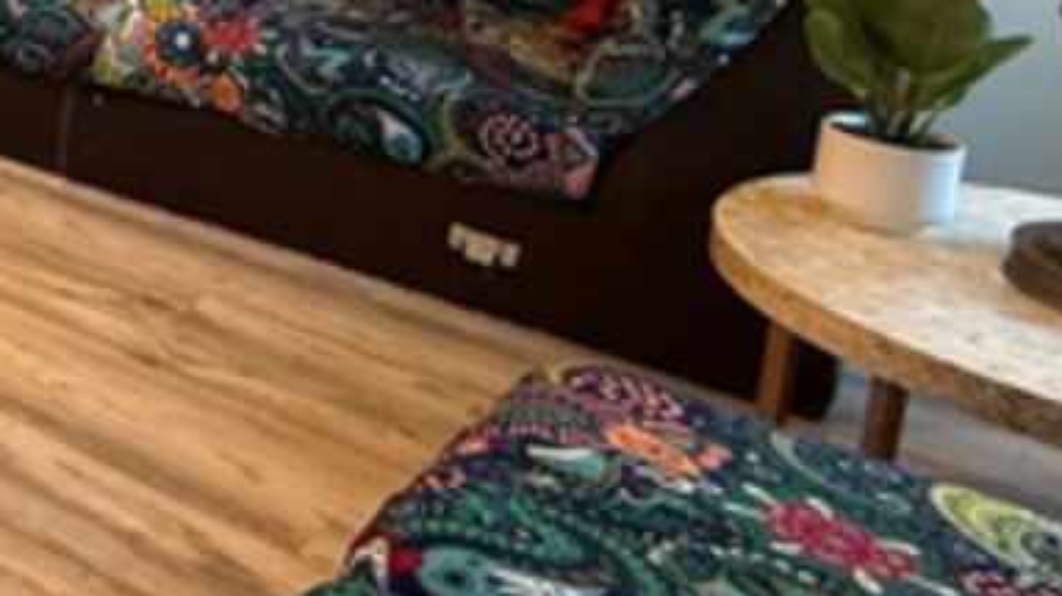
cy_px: -177
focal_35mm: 51
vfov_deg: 21.3
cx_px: -555
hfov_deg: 27.3
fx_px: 1435
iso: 400
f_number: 2.2
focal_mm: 2.22
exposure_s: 1/60
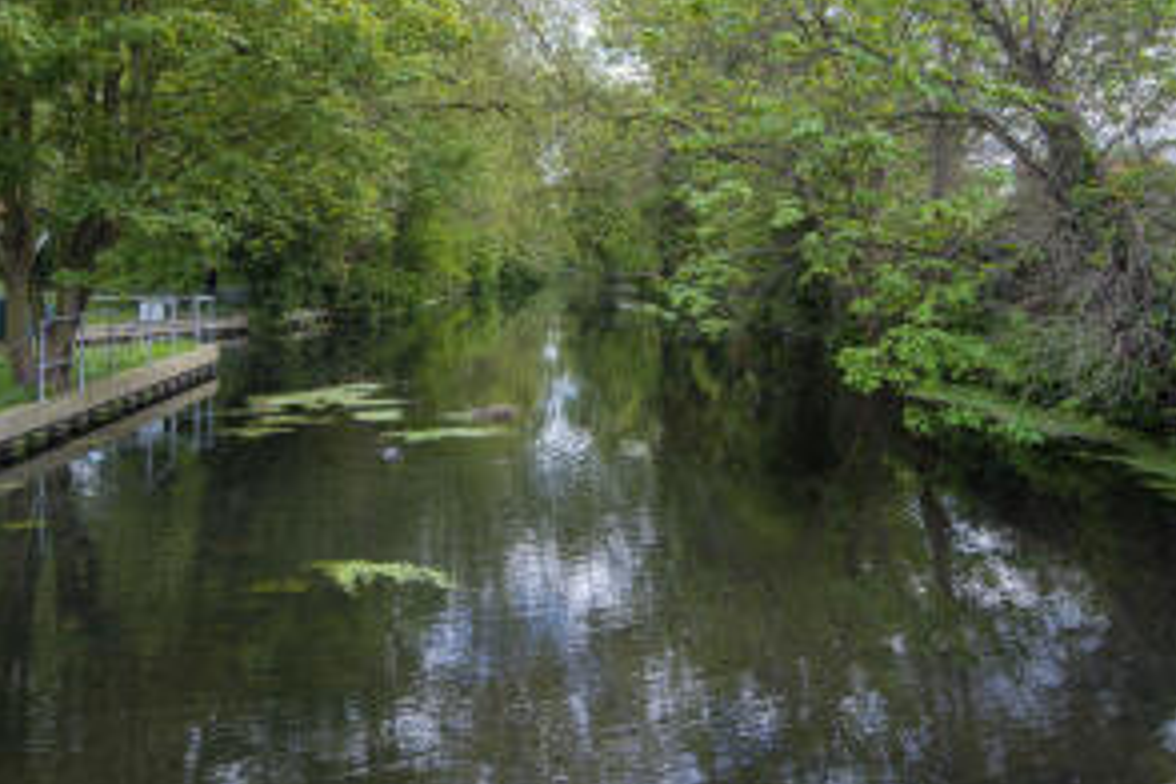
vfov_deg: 38.0
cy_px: 202
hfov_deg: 55.8
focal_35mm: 34
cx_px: 560
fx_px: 1111
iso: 200
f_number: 8
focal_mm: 21
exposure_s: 1/80
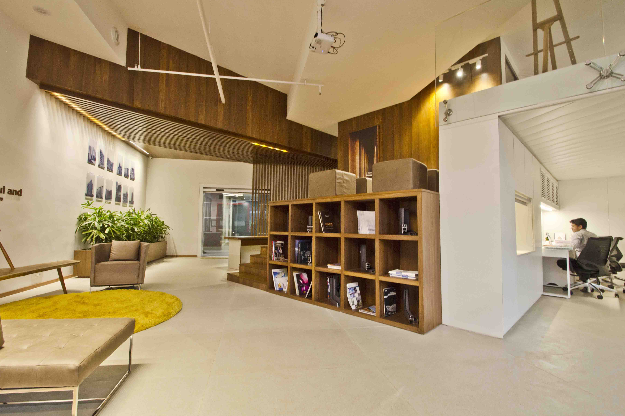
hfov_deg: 96.7
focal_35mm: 16
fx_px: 278
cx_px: 307
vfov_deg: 73.7
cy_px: 195
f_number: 8
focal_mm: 10
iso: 320
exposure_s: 1/10
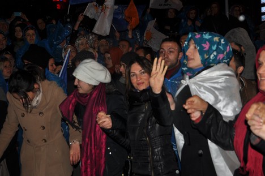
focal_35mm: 51
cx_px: 132
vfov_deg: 26.4
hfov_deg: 38.9
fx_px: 375
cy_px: 88
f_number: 4.5
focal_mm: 34
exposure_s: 1/60
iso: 200
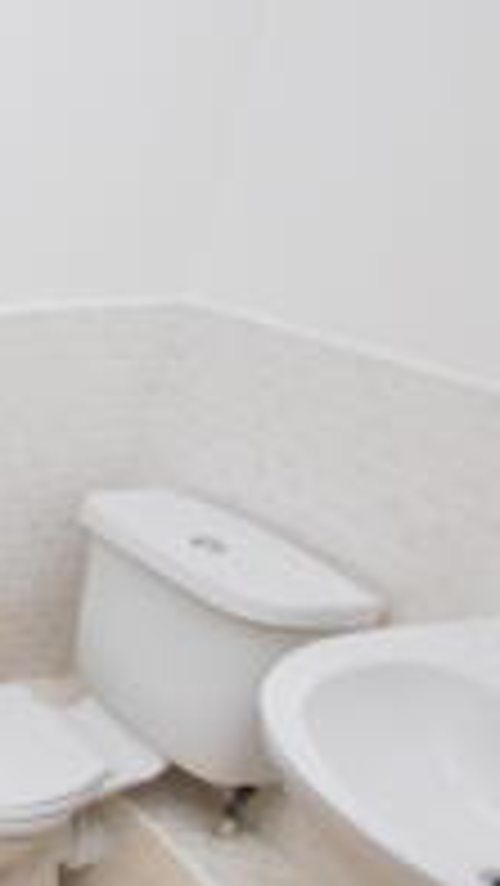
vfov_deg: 51.6
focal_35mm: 38
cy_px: 605
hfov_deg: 19.4
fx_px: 895
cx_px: -482
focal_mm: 10
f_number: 4
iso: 100
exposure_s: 1/60
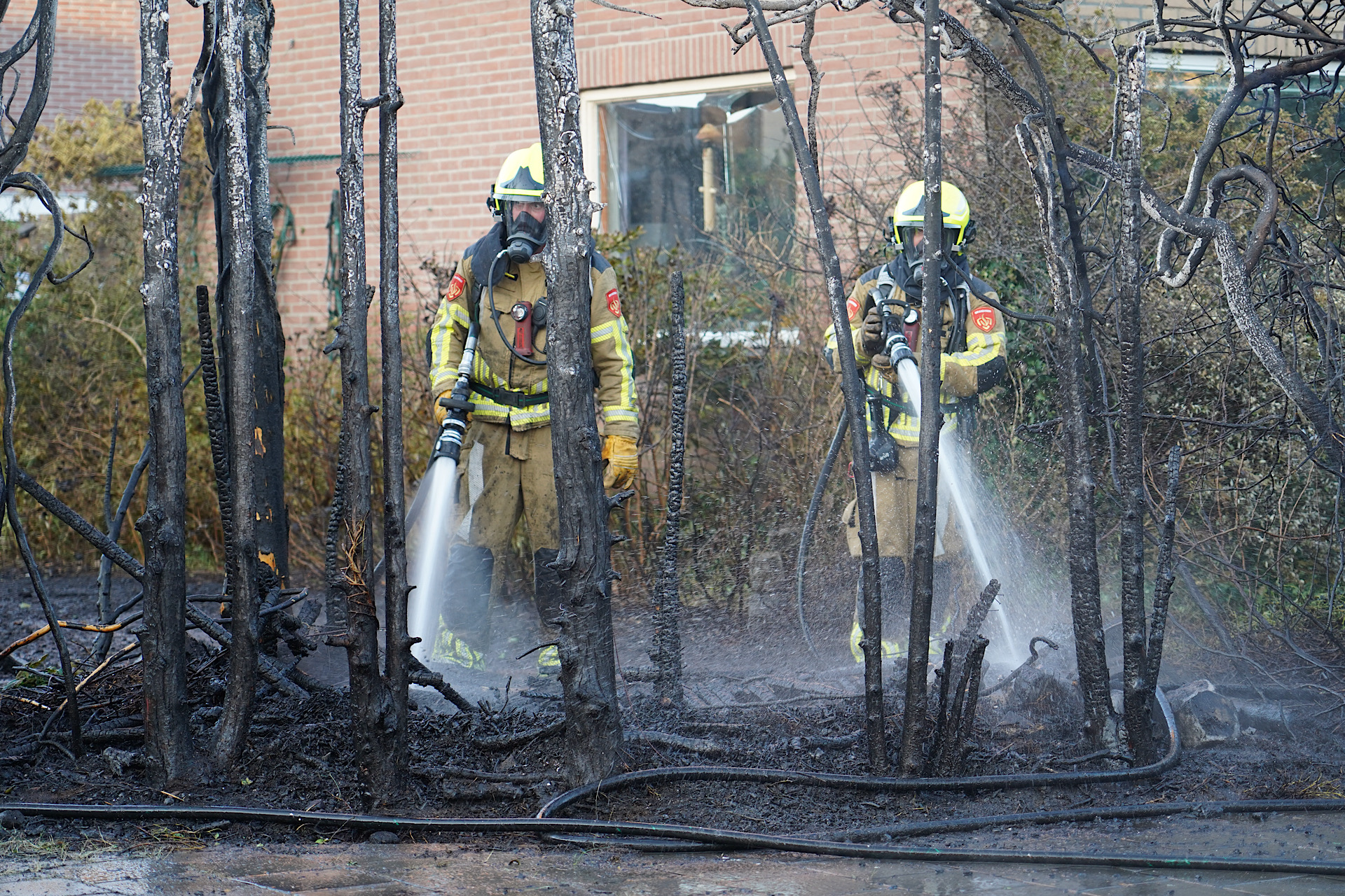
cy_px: 448
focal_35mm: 105
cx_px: 672
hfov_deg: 19.5
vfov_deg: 13.0
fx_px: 3923
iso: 500
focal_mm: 105
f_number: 4
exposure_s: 1/160
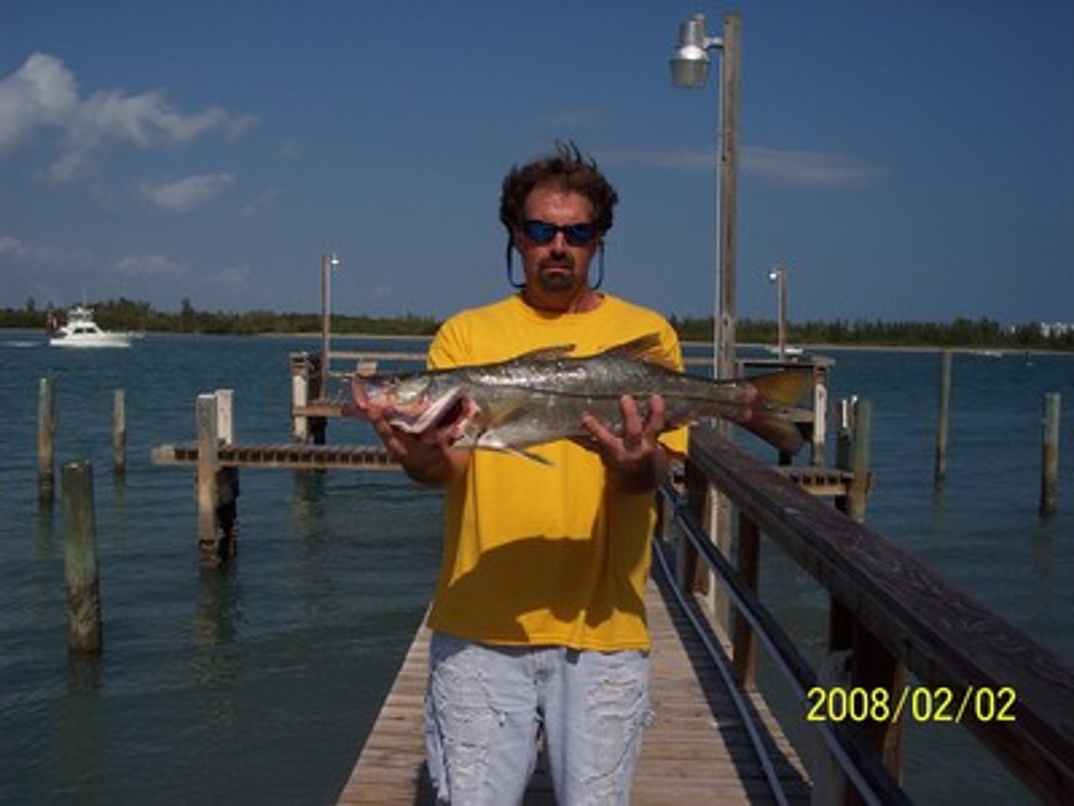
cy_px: 403
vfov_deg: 36.8
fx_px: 1210
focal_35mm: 39
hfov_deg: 47.9
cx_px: 537
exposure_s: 1/1500
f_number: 5.6
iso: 100
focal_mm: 8
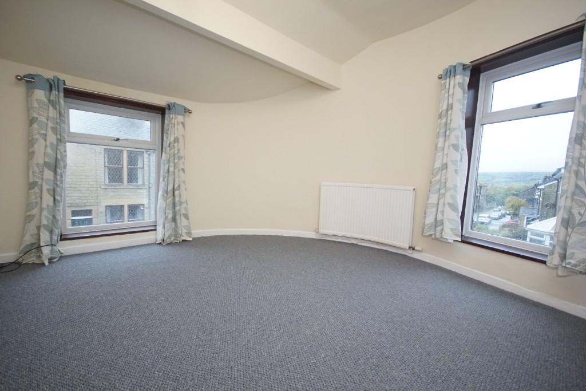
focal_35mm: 15
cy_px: 196
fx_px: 244
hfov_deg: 100.4
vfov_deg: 77.3
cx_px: 293
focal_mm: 10
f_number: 4
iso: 3200
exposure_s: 1/160
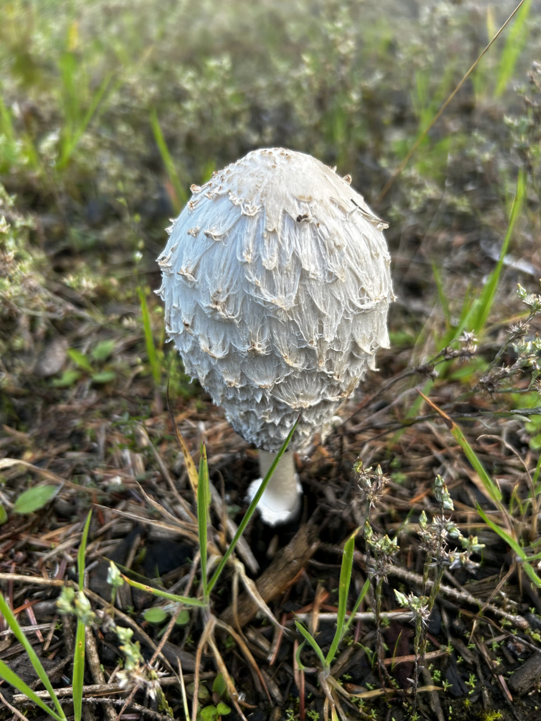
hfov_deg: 53.1
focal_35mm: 26
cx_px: 270
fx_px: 542
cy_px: 360
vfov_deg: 67.3
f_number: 1.5
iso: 32
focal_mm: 5.7
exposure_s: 1/121
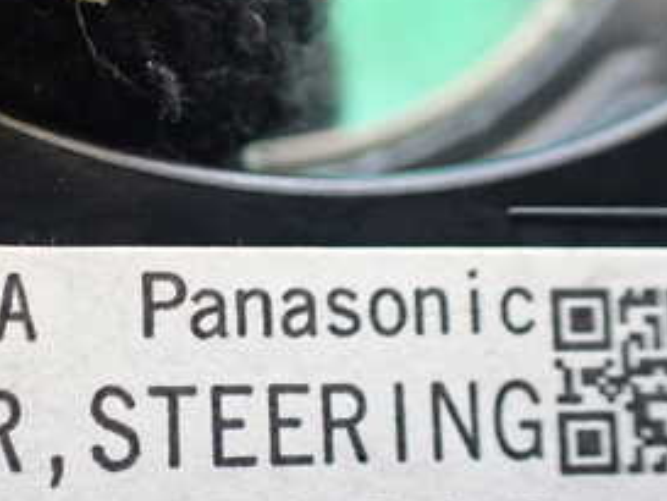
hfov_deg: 28.7
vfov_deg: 22.1
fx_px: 1272
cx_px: 122
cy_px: 357
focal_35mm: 66
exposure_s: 1/40
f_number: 2.3
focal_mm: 5.4
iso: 800
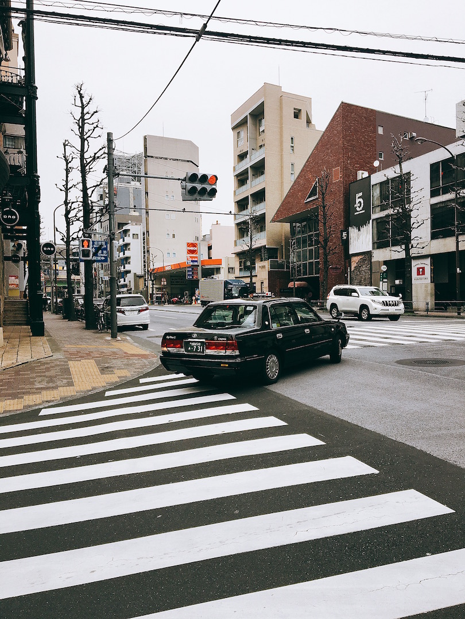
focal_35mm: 29
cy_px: 310
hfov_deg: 48.2
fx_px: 519
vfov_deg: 61.7
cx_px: 232
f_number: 2.2
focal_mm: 4.15
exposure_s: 1/1399
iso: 25
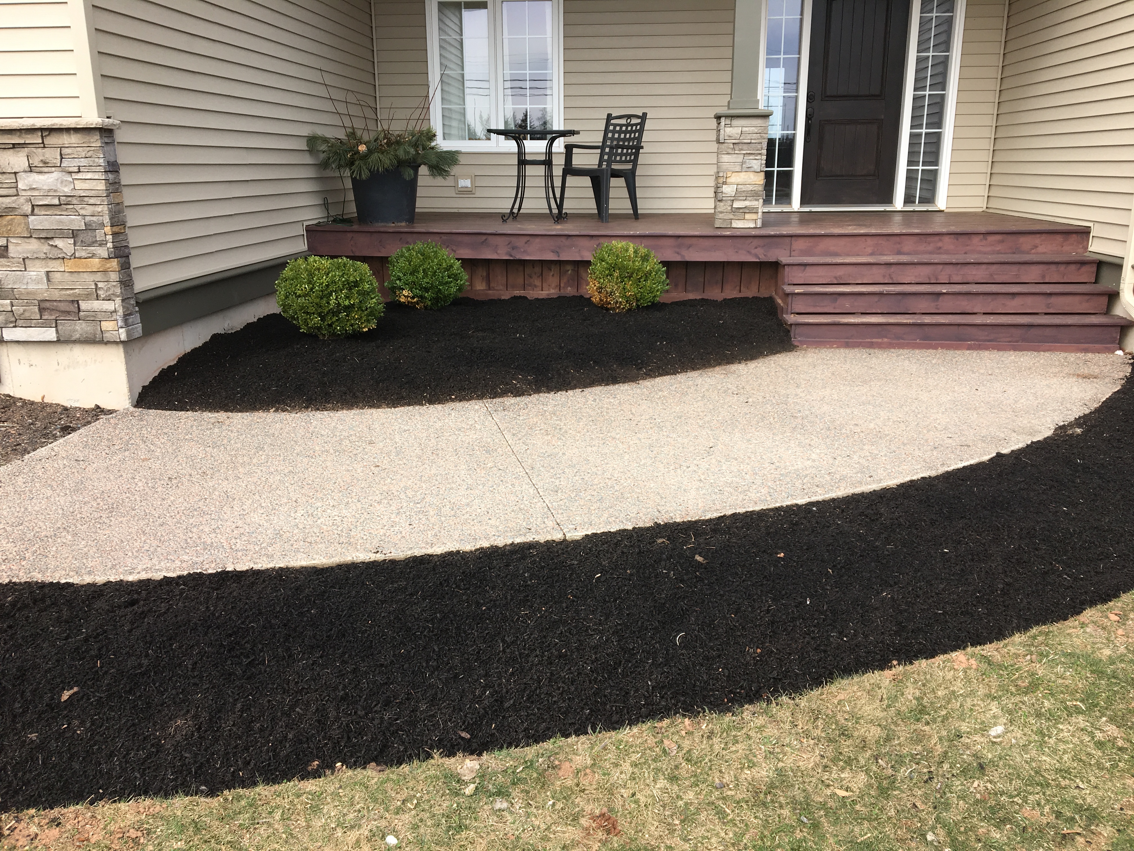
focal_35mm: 29
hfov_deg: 61.7
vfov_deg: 48.2
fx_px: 950
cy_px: 426
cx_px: 567
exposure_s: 1/827
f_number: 2.2
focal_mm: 4.15
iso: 25
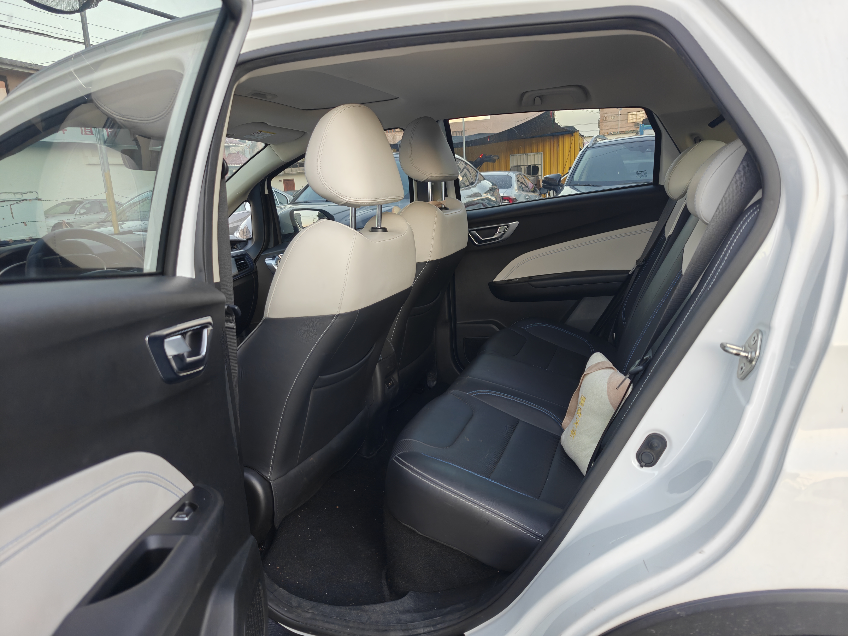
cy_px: 318
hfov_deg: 73.9
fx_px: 563
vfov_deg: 58.9
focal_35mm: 23
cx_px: 424
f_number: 1.6
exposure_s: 1/158
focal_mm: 6.06
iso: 500
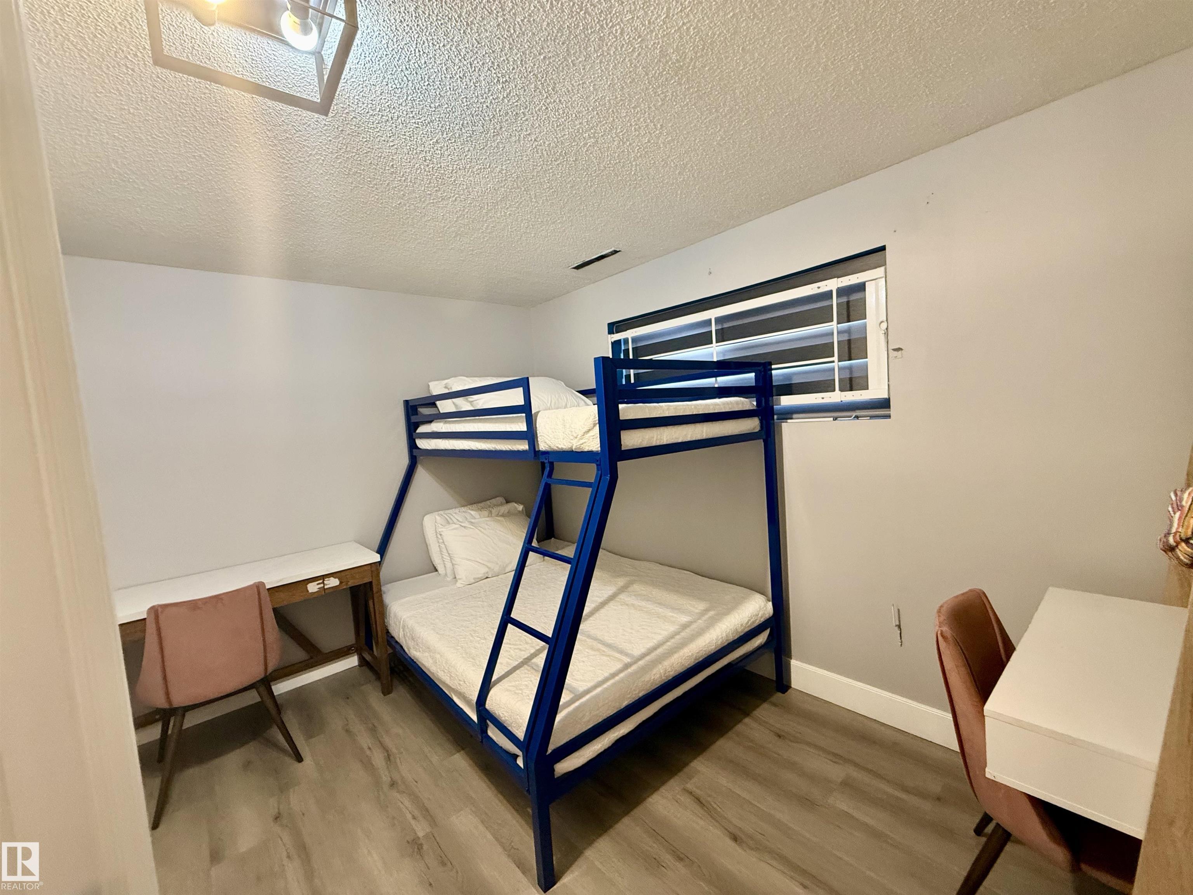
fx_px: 482
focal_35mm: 14
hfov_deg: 102.1
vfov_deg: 85.7
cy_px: 448
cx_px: 596
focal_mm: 2.22
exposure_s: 1/60
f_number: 2.2
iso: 400
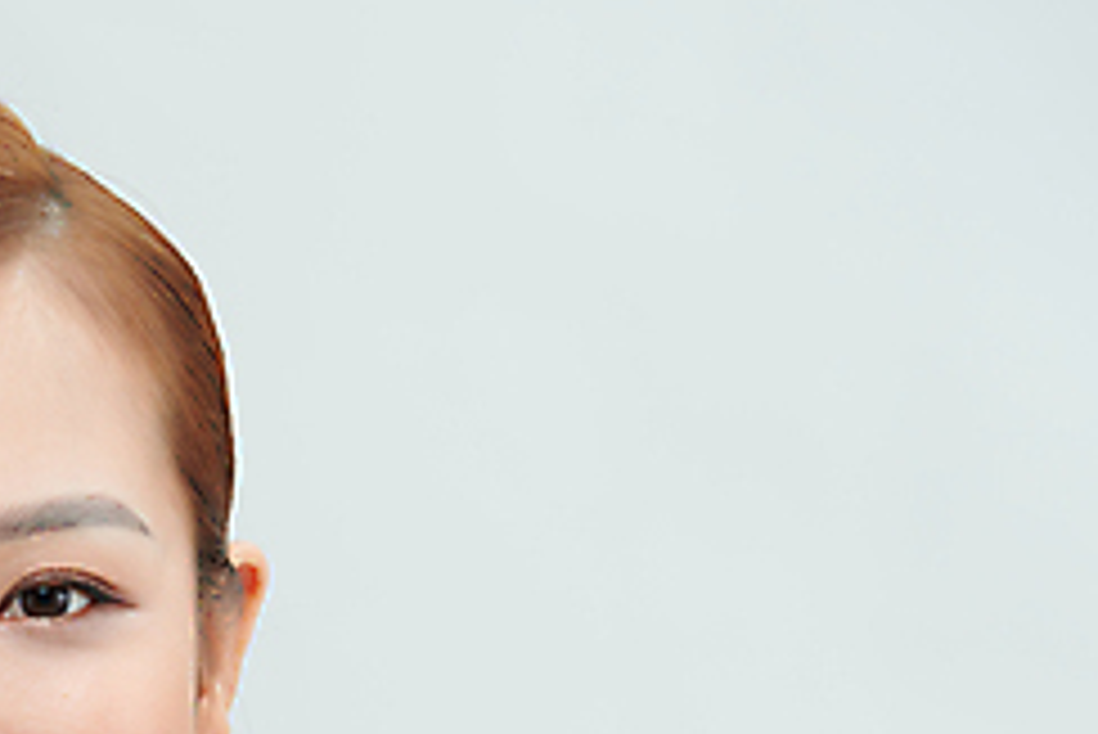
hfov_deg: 5.1
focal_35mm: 405
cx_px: -63
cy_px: 824
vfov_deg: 3.4
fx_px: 12359
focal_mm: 165
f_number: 5.6
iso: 100
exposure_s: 1/125
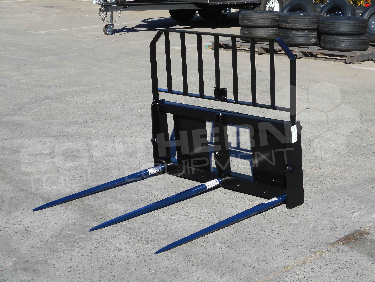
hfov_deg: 25.3
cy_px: 141
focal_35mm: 77
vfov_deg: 19.1
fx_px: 834
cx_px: 188
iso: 80
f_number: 5.5
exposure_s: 1/320
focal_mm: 13.8
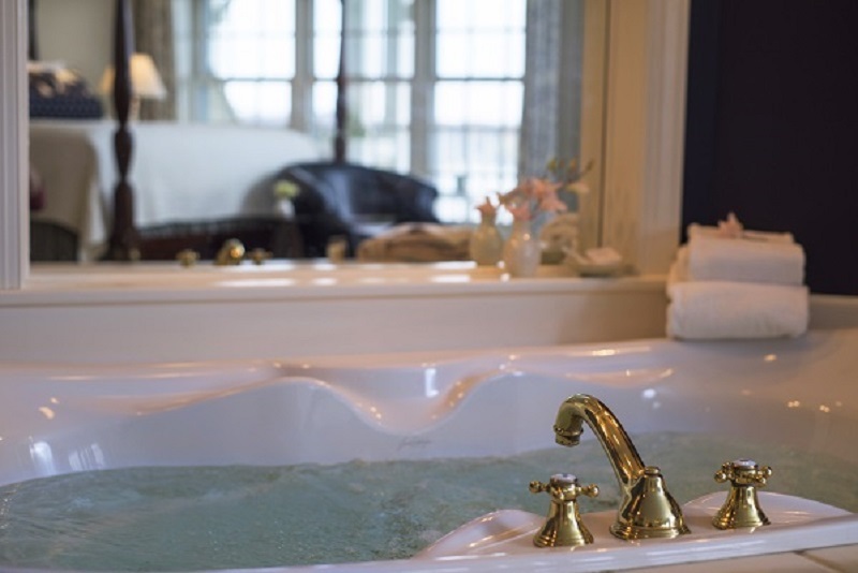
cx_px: 429
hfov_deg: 39.6
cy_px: 286
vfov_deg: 27.0
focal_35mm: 50
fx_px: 1192
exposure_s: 1/160
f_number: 4
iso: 250
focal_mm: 50
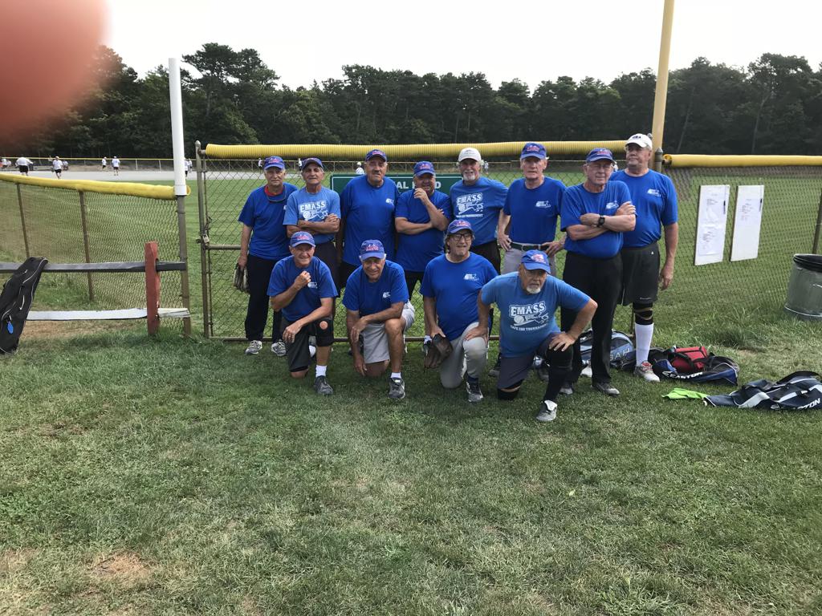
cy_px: 308
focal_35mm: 28
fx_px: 665
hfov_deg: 63.4
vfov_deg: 49.7
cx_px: 411
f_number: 1.8
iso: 20
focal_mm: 3.99
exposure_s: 1/720
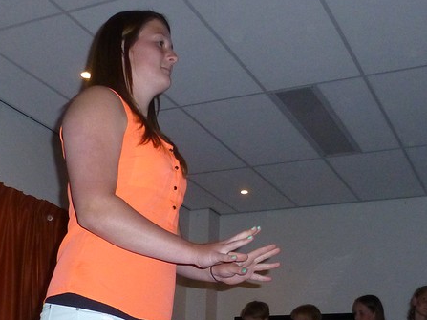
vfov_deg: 25.8
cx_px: 215
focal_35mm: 55
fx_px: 678
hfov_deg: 34.9
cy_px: 280
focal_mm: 4.3
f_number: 3.3
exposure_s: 1/60
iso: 400
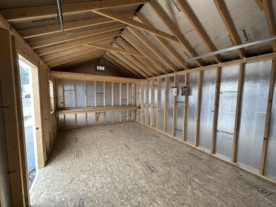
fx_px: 112
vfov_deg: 85.7
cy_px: 104
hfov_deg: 102.1
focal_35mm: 14
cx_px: 138
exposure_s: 1/90
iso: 320
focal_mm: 2.22
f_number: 2.2
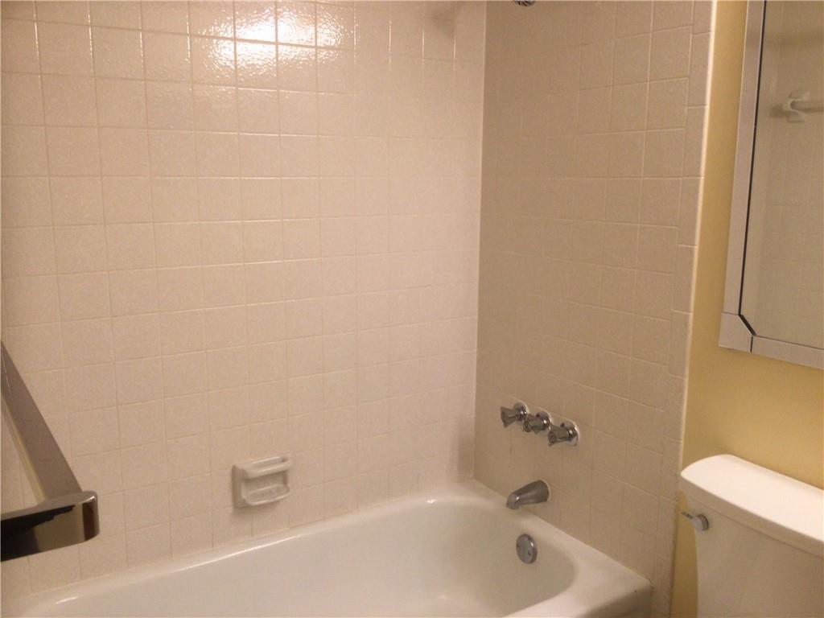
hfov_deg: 58.4
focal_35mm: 31
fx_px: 738
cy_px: 309
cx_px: 412
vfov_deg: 45.4
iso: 32
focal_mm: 3.3
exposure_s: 1/30
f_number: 2.4
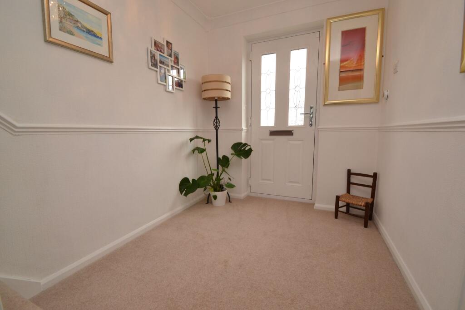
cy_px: 155
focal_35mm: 15
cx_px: 232
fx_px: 194
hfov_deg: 100.4
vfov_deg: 77.3
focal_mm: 10
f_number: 5.6
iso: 400
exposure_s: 1/125
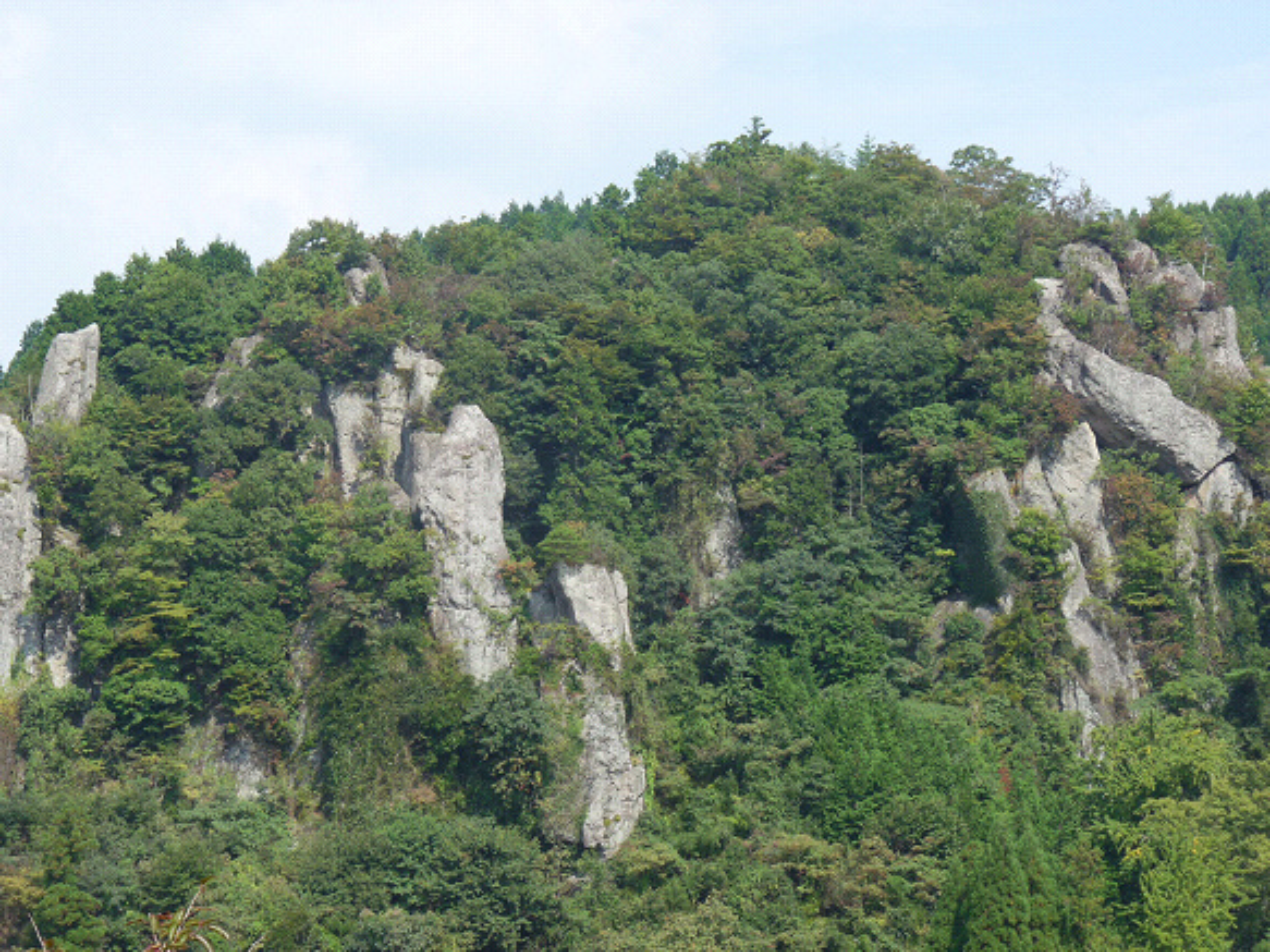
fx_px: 3705
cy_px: 476
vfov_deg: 14.6
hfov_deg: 19.5
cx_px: 635
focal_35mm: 101
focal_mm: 18
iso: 100
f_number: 5.6
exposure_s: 1/320
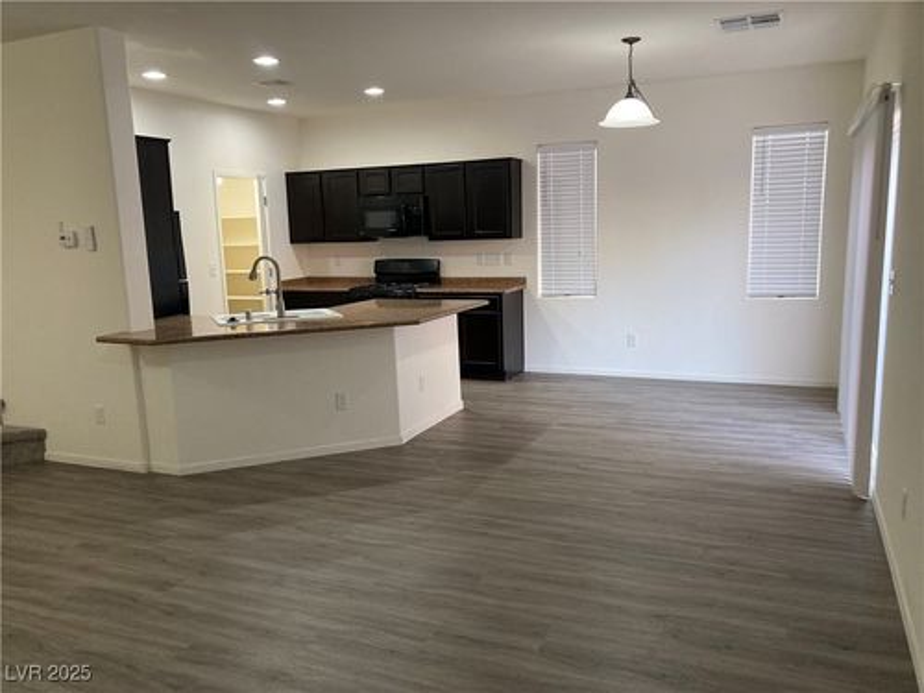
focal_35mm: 28
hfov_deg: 63.4
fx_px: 747
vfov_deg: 49.7
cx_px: 462
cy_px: 346
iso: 125
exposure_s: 1/60
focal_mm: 3.99
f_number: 1.8
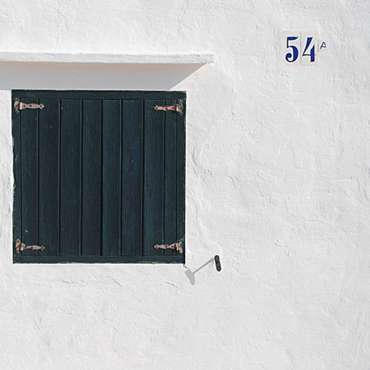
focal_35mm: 69
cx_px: 92
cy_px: 181
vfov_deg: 25.1
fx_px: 830
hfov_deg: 24.8
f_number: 6.3
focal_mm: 35
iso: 100
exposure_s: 1/640
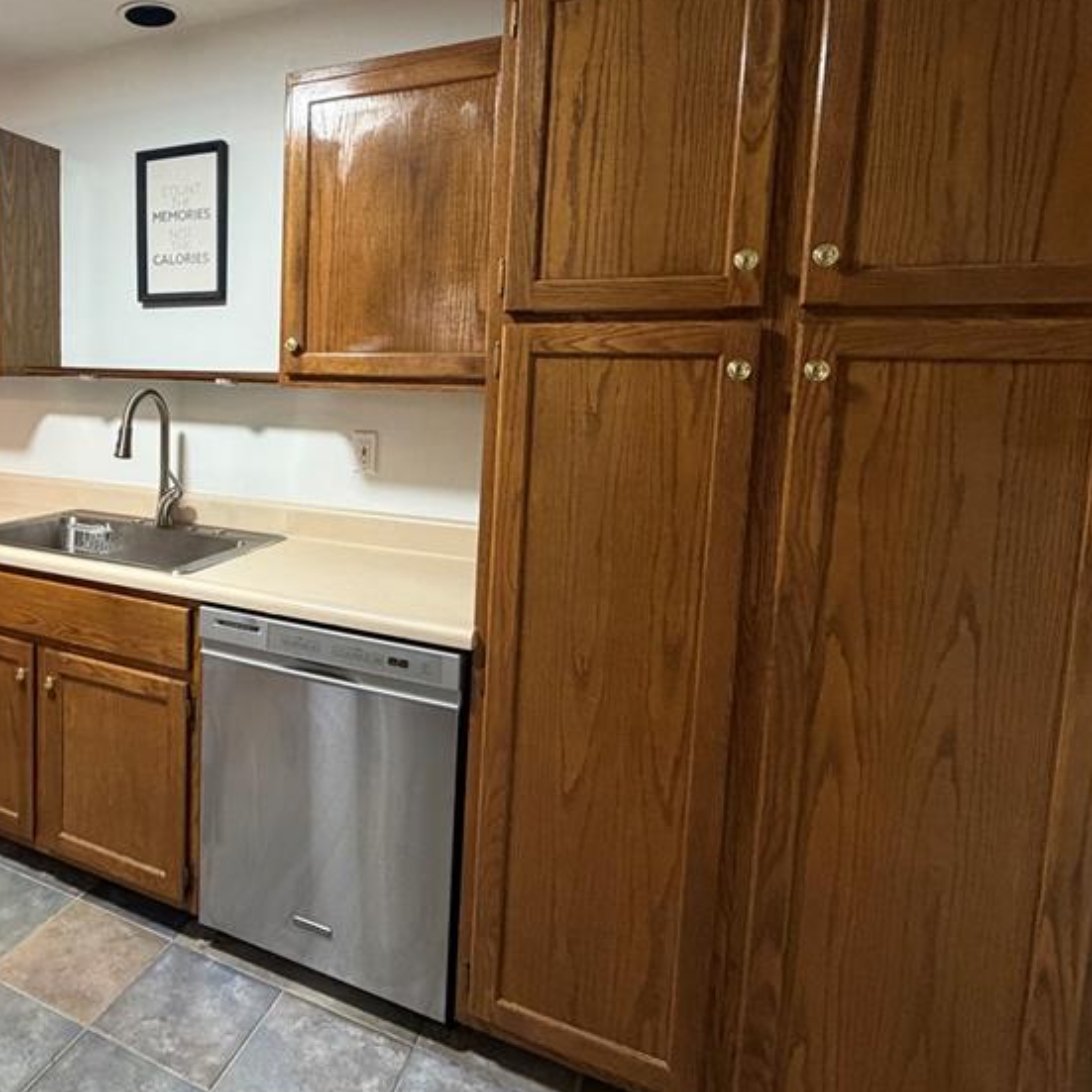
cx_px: 268
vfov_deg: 66.7
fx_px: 821
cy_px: 446
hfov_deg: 63.2
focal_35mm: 23
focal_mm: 2.22
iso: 400
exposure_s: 1/60
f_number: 2.2
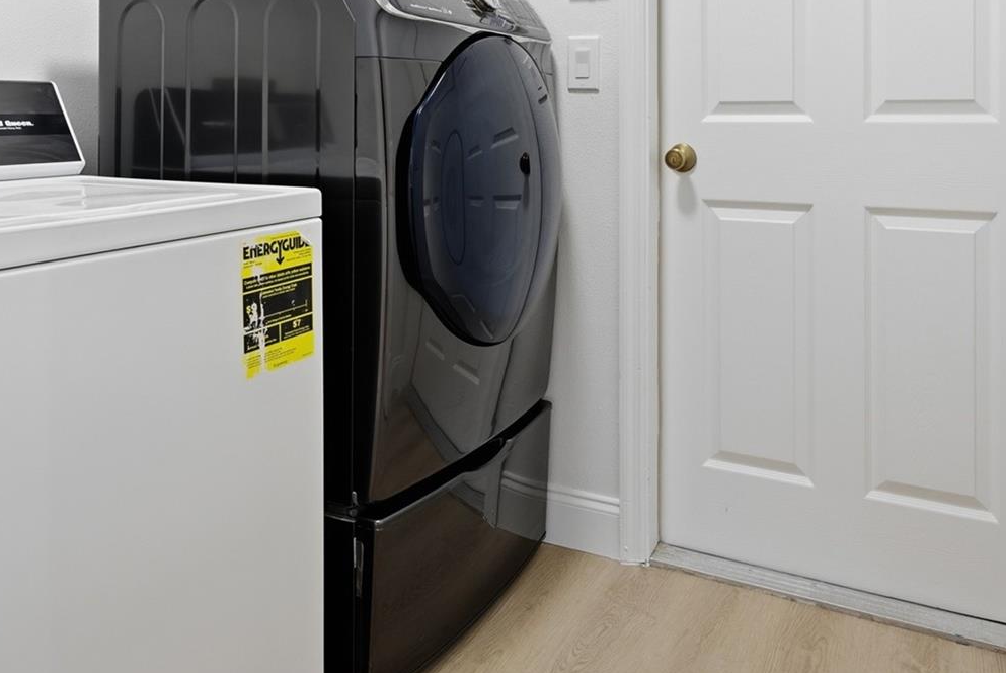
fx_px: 811
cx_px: 538
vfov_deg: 43.1
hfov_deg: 63.5
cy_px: 140
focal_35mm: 29
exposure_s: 1/20
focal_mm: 18
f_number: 9
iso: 250
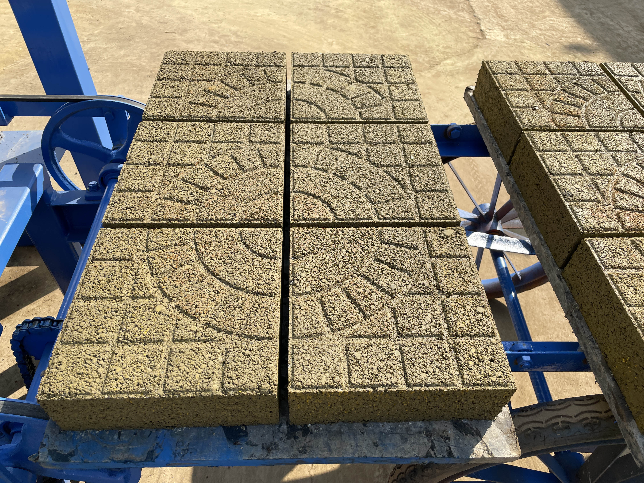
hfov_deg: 67.3
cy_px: 242
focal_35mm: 26
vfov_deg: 53.1
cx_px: 322
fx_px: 484
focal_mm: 4.2
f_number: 1.6
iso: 32
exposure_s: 1/1531
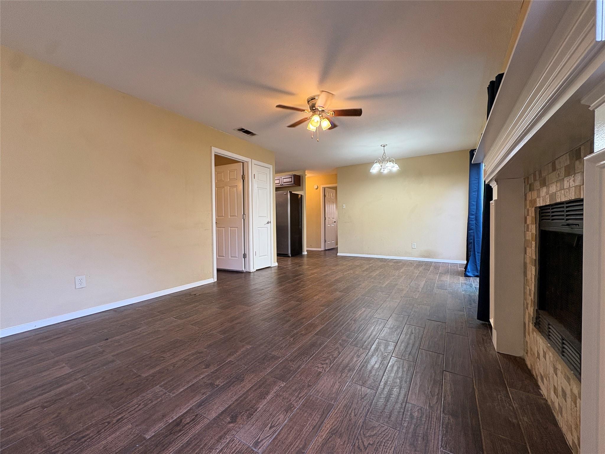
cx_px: 302
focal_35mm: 14
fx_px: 245
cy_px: 227
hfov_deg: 102.1
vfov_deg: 85.7
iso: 200
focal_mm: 2.22
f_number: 2.2
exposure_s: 1/60
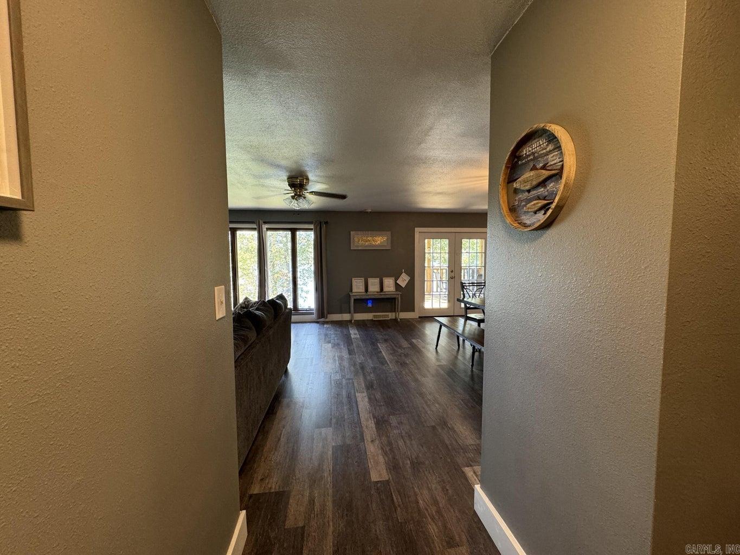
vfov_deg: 85.7
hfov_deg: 102.1
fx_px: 299
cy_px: 278
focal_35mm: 14
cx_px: 370
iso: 200
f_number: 2.2
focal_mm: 2.22
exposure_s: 1/60
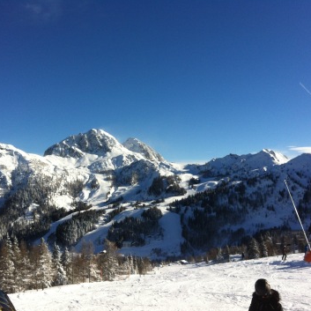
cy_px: 157
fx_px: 427
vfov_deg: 40.0
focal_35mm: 42
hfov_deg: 40.0
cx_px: 136
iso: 80
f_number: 2.8
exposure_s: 1/2320
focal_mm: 3.85
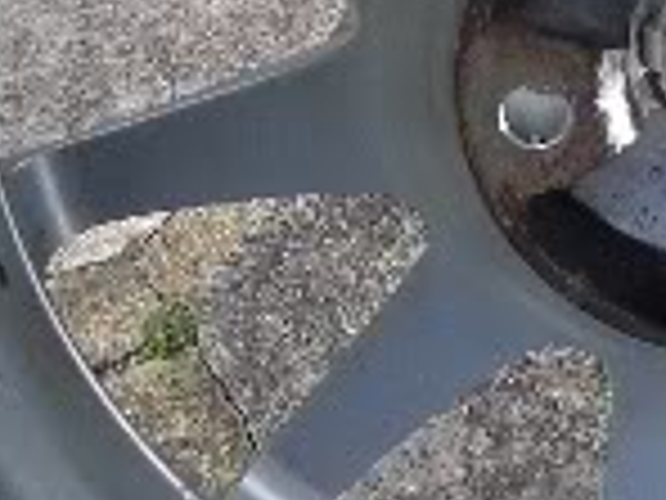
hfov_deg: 13.0
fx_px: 2905
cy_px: 194
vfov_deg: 9.8
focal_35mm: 151
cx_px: 598
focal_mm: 5.8
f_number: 4.3
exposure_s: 1/160
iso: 50
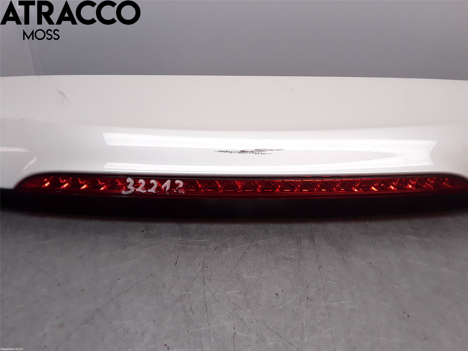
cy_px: 176
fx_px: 379
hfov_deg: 63.4
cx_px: 234
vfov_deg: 49.7
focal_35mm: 28
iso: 100
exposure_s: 1/265
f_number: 1.9
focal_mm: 2.91
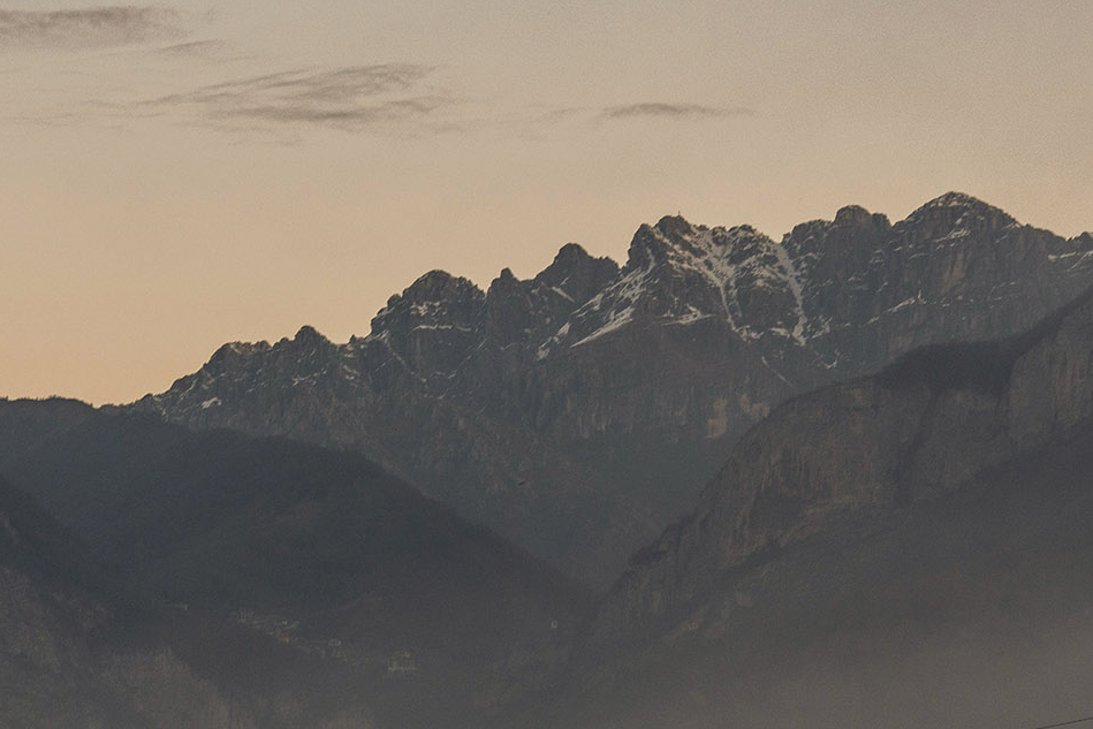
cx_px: 665
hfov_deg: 12.4
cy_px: 674
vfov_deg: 8.3
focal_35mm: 165
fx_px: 5010
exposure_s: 1/40
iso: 200
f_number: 8
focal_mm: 58
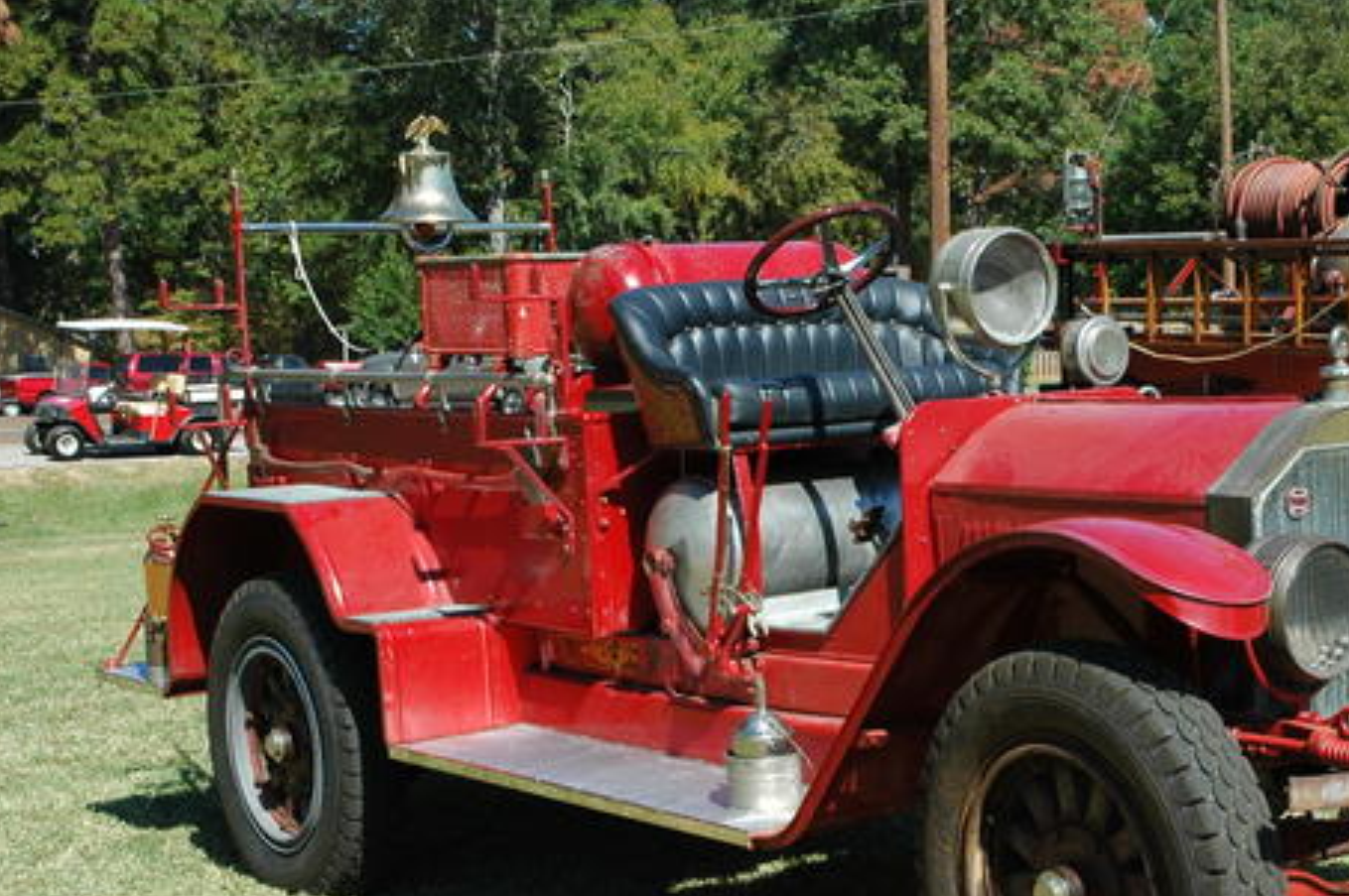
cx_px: 938
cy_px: 607
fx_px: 2459
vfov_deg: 20.6
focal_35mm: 66
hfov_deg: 30.4
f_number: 11
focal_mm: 31
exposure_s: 1/400
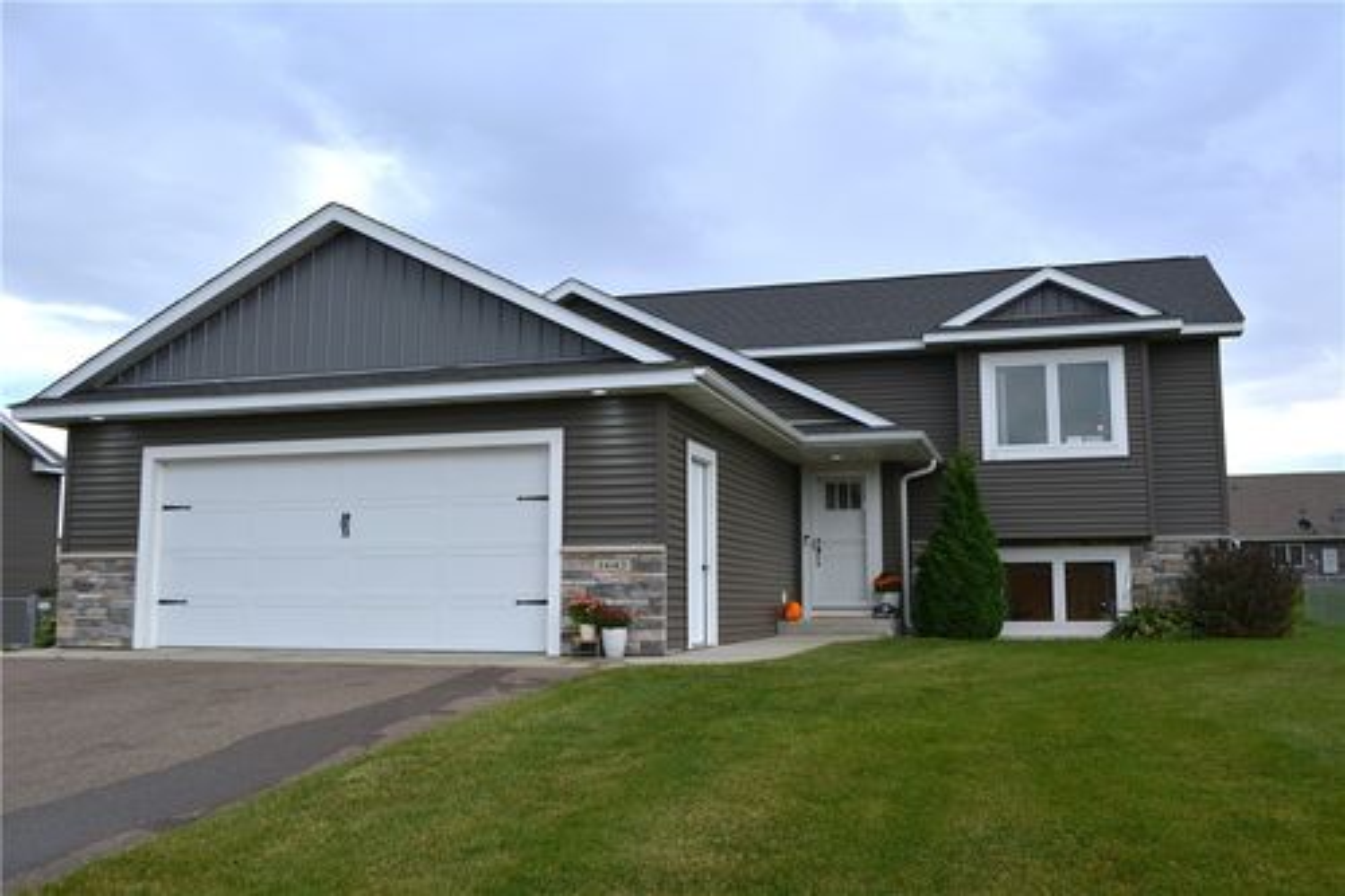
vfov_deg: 39.9
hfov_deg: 57.2
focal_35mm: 33
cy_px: 448
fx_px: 1232
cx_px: 672
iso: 100
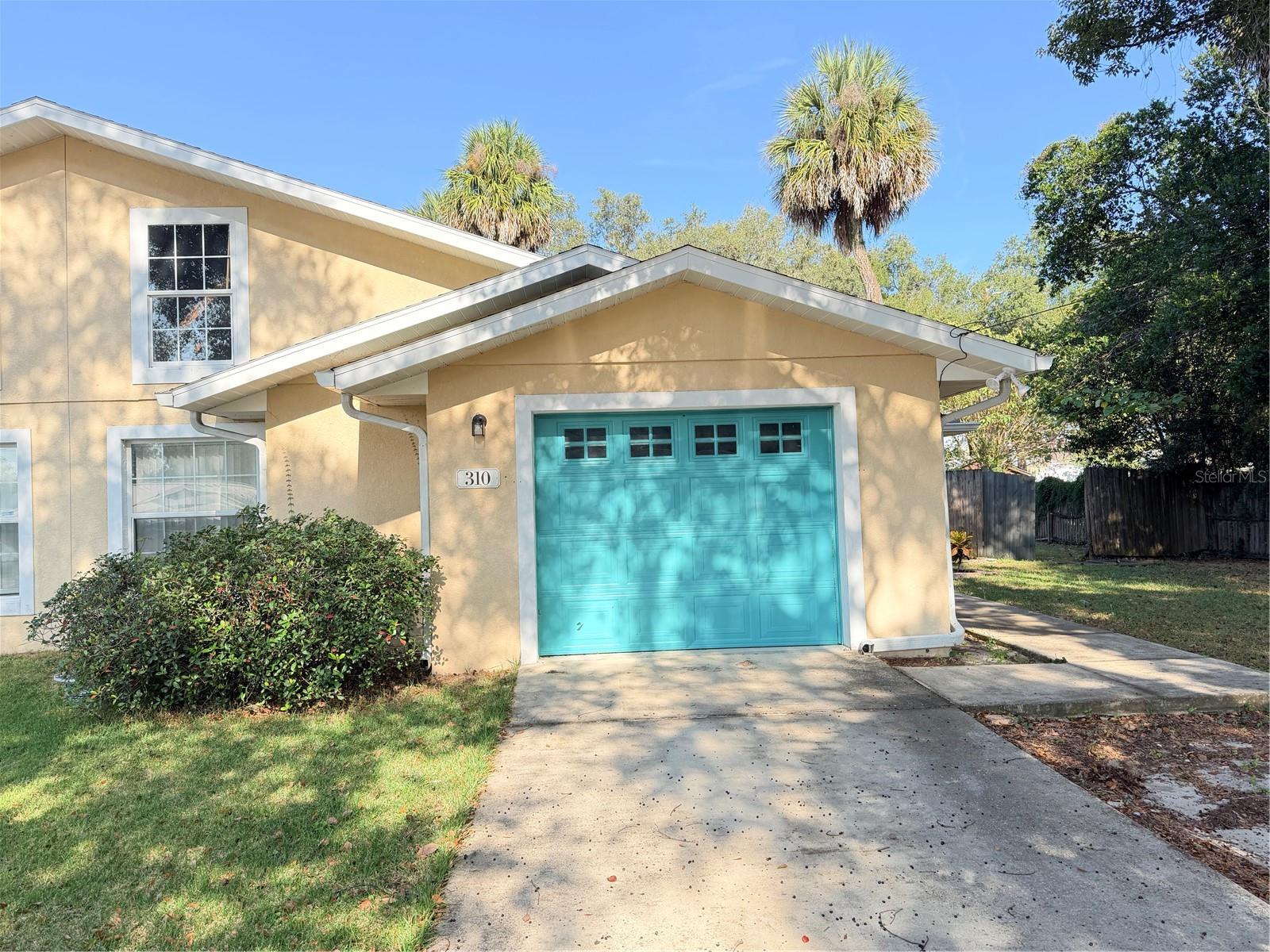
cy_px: 476
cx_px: 635
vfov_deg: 56.8
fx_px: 881
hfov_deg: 71.6
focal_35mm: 24
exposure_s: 1/955
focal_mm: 6.76
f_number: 1.78
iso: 100
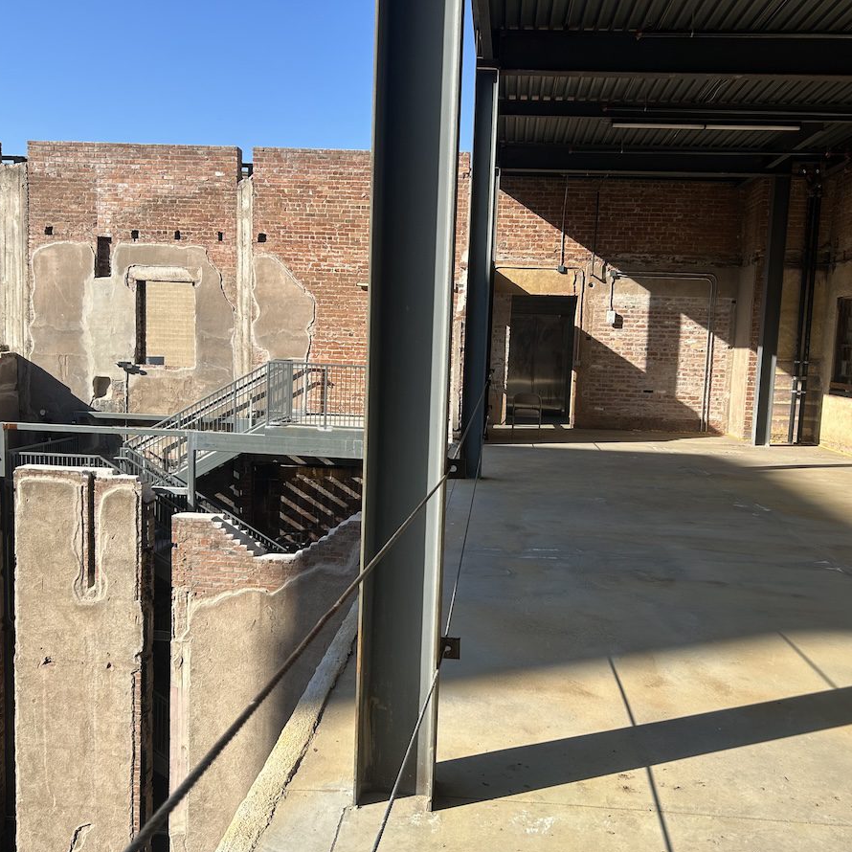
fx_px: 863
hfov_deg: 52.5
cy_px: 430
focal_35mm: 31
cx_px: 454
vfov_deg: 52.5
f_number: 1.5
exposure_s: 1/2299
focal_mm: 5.7
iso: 50
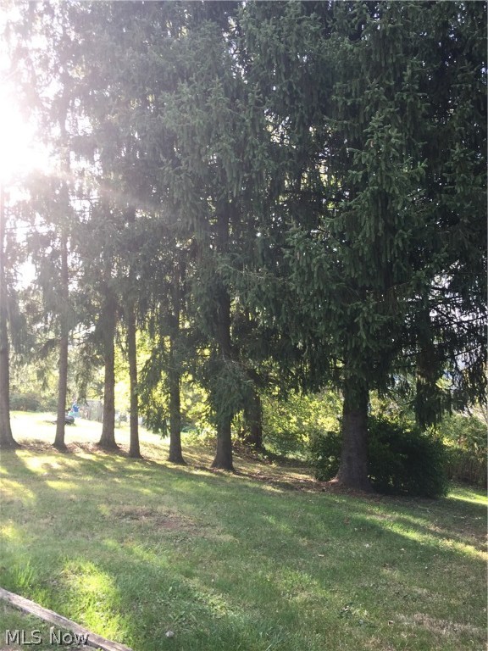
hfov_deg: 48.2
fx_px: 545
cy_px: 326
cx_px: 244
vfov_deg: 61.7
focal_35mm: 29
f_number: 2.2
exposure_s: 1/120
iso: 32
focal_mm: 4.15
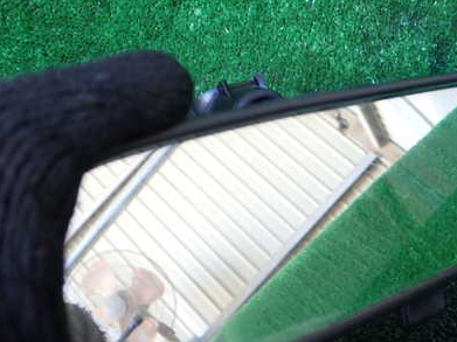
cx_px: 311
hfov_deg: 40.6
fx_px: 607
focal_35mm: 46
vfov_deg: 31.5
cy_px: 167
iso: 200
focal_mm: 5.4
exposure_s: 1/50
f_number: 2.3
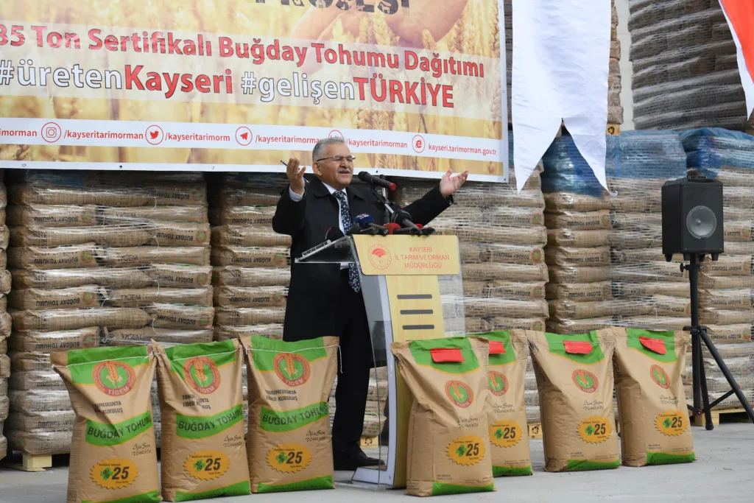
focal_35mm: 85
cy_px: 252
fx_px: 1780
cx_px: 377
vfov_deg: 16.1
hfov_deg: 23.9
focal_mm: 85
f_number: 4
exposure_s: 1/1250
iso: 125
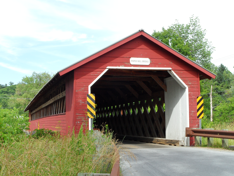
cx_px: 117
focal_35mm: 50
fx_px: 338
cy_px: 88
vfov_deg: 29.1
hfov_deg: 38.2
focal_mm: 8.2
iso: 80
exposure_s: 1/180
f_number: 5.4
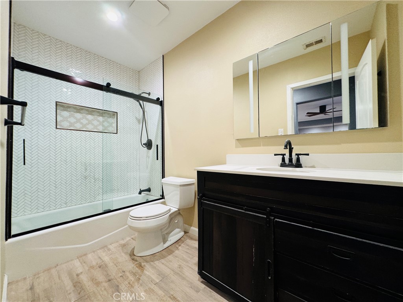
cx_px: 202
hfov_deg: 102.1
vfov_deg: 85.7
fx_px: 163
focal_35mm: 14
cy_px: 151
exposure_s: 1/60
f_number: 2.2
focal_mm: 2.22
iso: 160
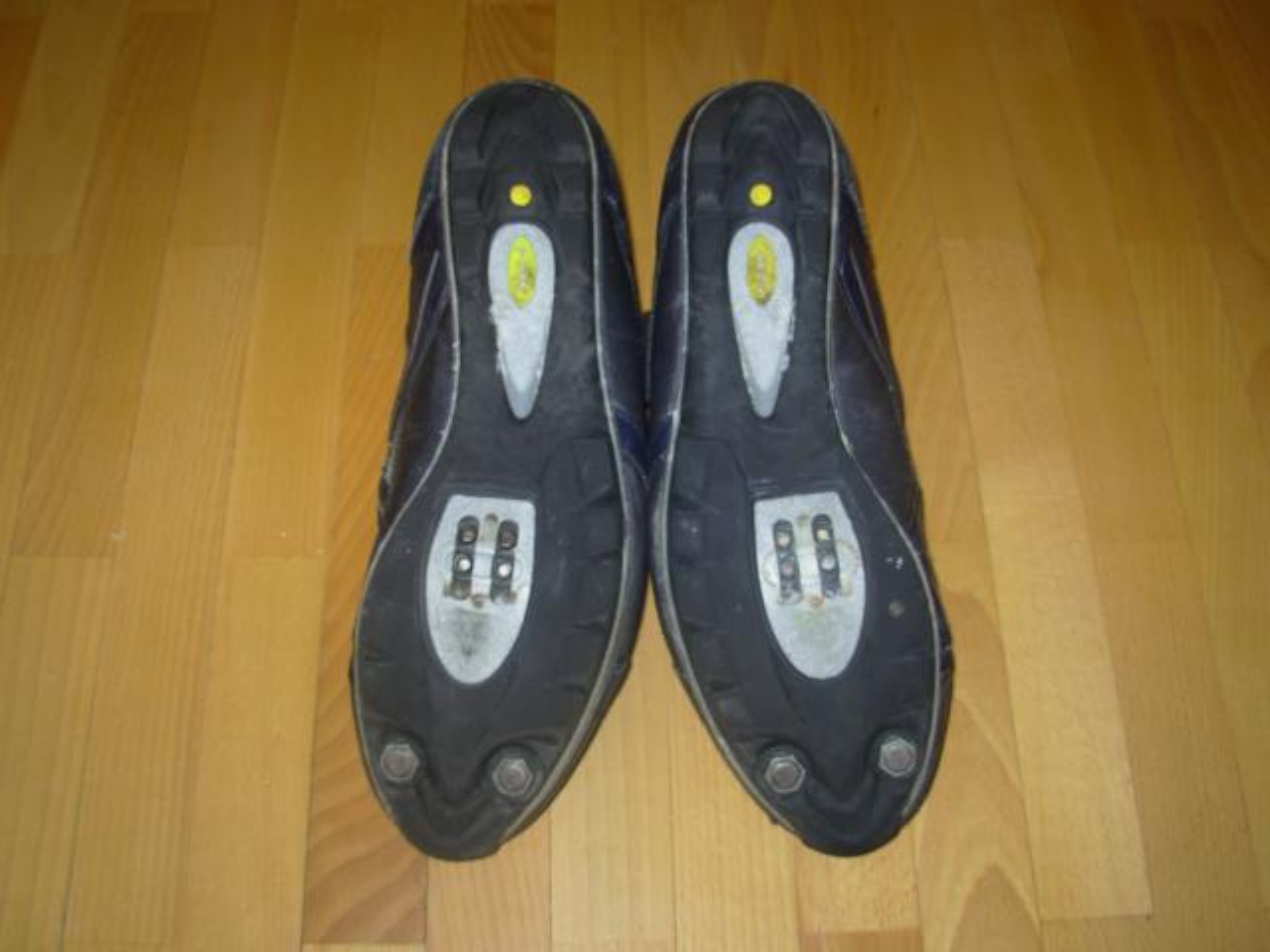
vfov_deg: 37.7
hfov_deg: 49.0
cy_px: 476
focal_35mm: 38
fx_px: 1394
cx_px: 635
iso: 50
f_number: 2.9
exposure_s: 1/32
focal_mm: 6.3
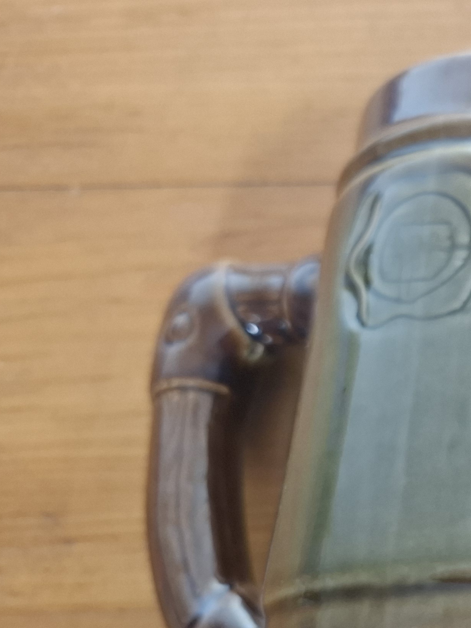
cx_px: 730
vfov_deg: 33.3
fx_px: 1034
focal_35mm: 57
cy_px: 443
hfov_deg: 21.2
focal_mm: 5.54
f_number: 1.8
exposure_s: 1/25
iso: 320
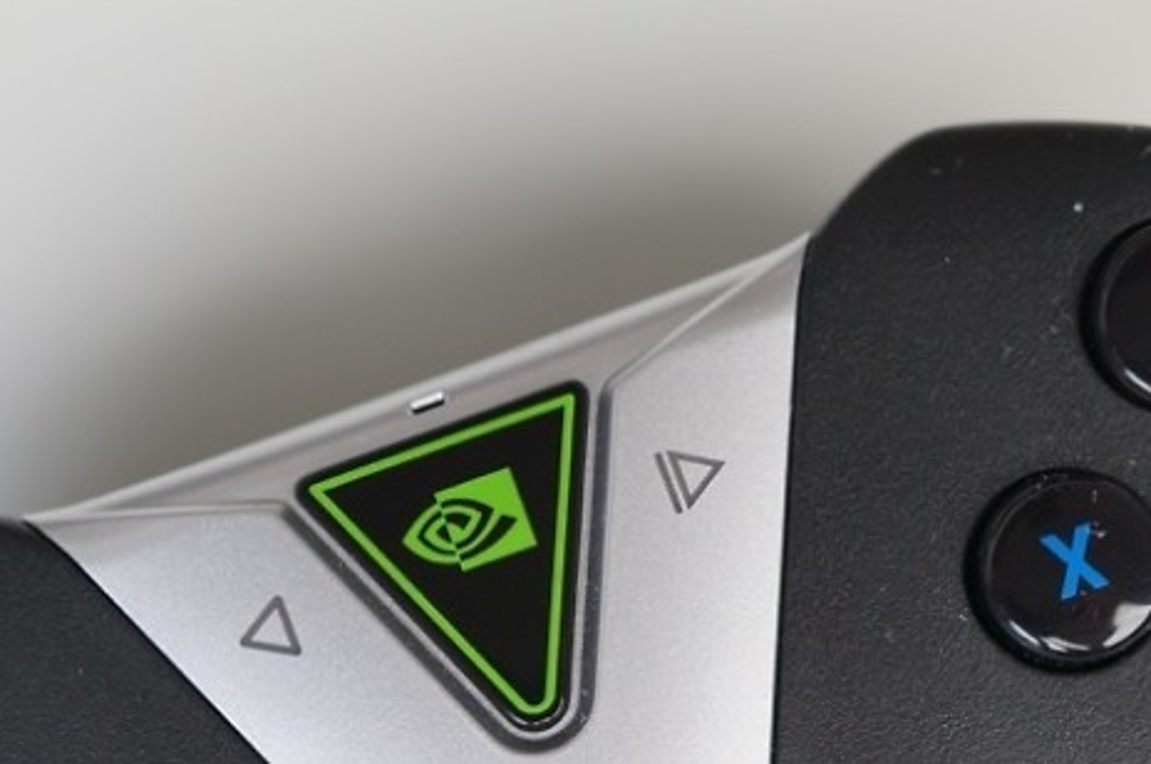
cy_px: 790
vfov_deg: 14.1
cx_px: 704
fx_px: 3033
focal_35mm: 95
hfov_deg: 21.5
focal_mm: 30
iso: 160
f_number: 4
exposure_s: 1/60
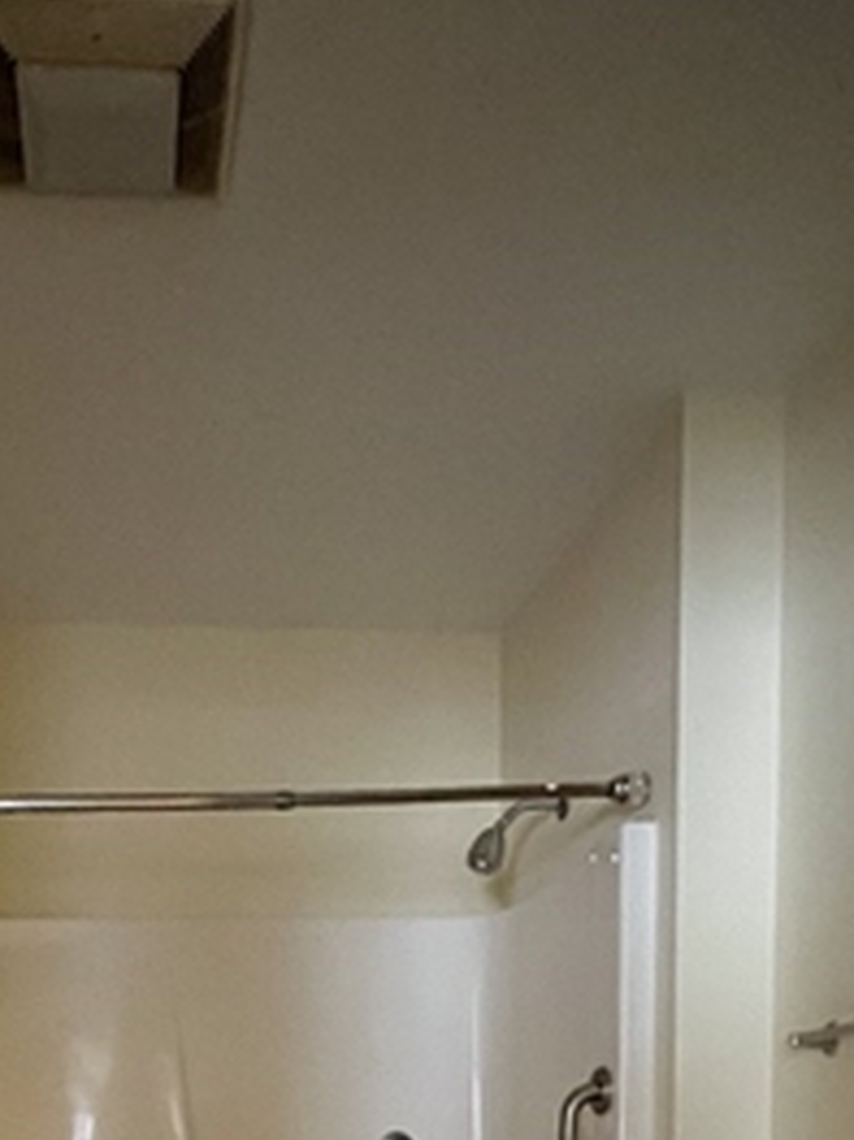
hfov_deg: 36.8
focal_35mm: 38
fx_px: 1251
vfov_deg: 39.3
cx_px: 212
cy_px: 1279
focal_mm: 1.57
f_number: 1.8
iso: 800
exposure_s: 1/30
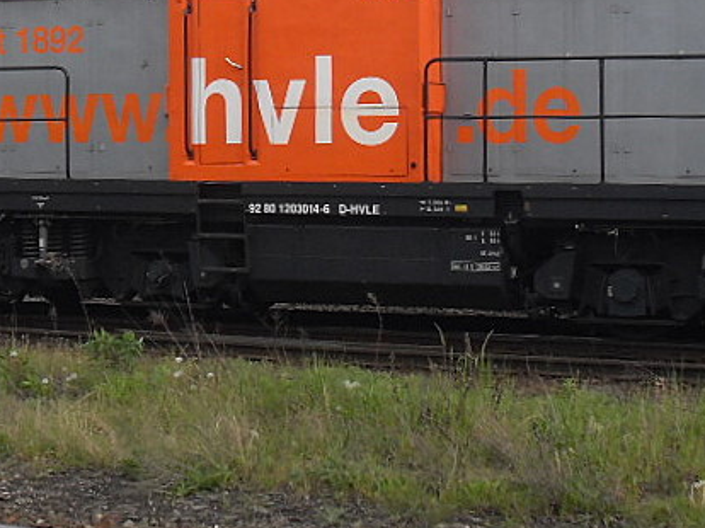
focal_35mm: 99
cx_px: 416
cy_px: 72
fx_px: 2015
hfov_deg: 19.8
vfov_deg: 14.8
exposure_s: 1/90
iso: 80
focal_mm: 7.1
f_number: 7.7
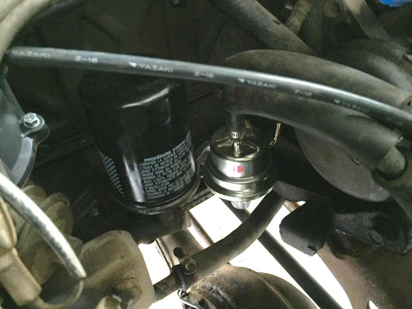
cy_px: 154
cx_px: 206
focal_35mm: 29
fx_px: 345
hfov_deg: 61.7
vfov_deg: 48.2
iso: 250
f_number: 2.2
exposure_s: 1/17
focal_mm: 4.15
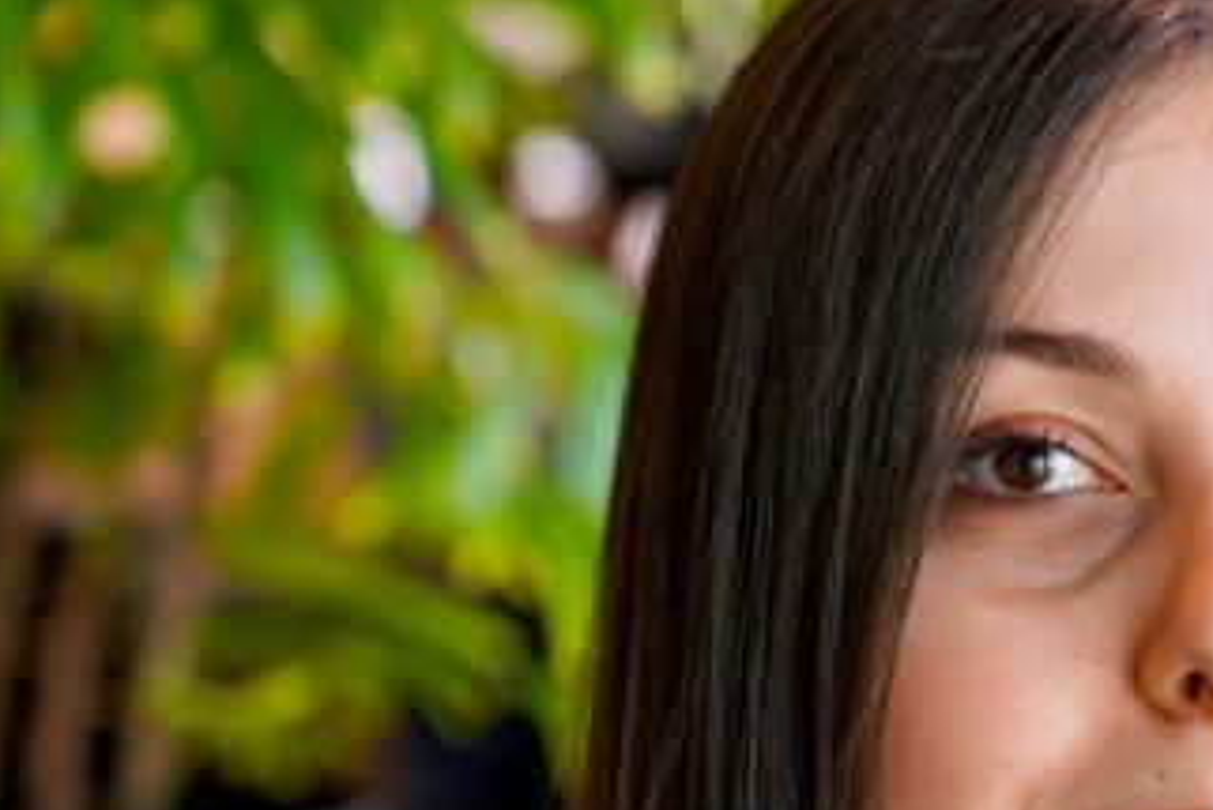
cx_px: 1375
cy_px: 940
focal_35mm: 194
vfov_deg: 7.0
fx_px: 6539
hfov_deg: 10.5
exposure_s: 1/160
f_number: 4
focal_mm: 61
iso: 1000
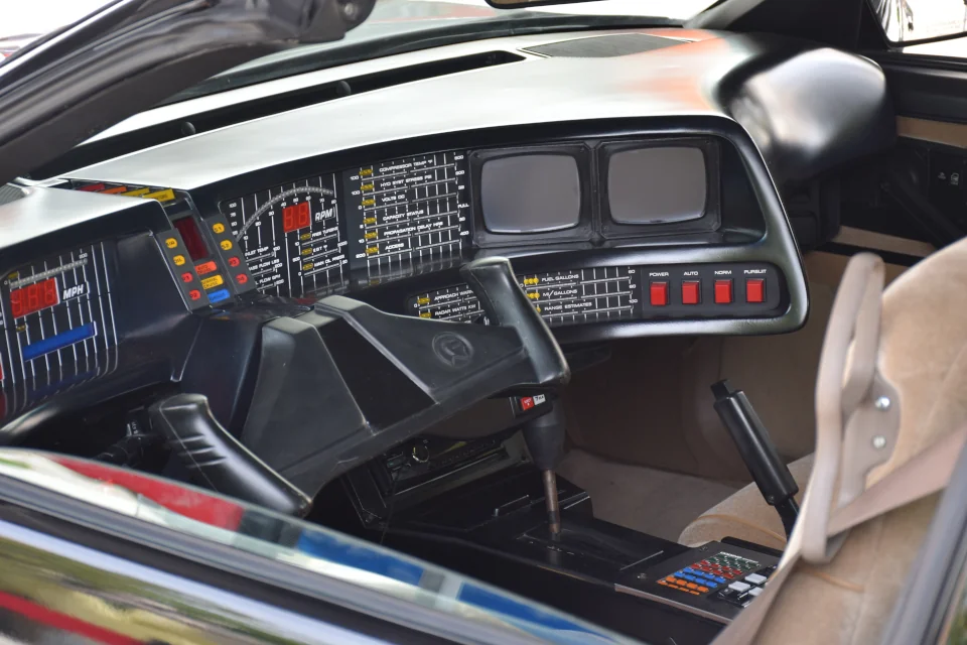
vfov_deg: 15.2
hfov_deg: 22.6
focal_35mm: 90
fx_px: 2417
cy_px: 322
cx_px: 484
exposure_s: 1/125
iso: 400
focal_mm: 60
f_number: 5.6
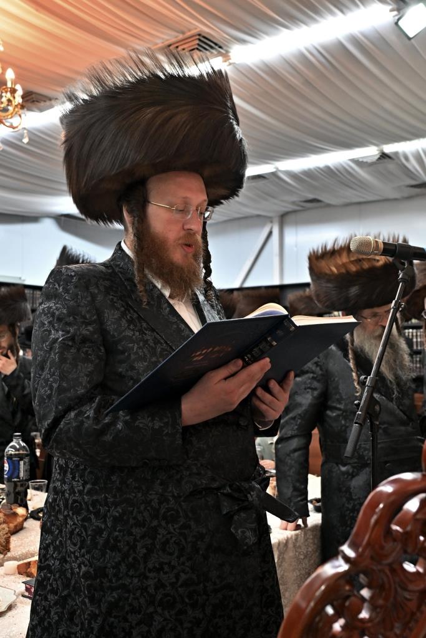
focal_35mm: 36
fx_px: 639
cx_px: 213
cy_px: 319
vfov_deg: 53.1
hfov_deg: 36.9
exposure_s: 1/160
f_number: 4
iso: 1000
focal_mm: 24
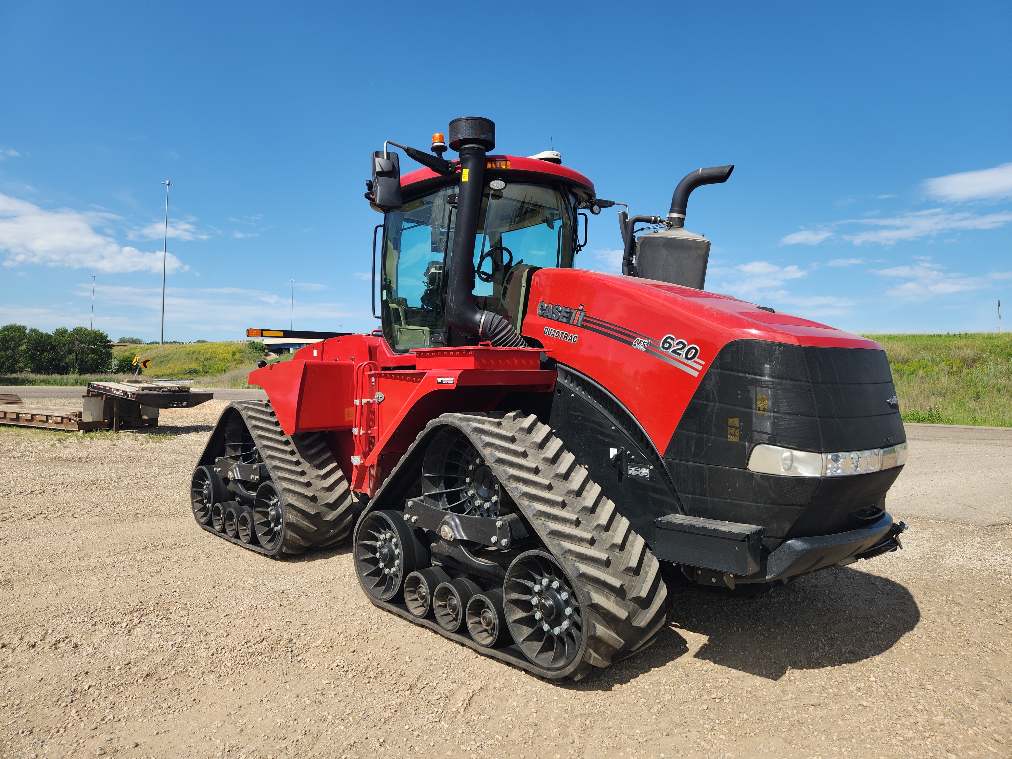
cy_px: 380
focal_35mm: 23
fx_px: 672
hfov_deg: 73.9
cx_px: 506
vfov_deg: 58.9
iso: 20
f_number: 1.8
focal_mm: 5.4
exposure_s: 1/1387
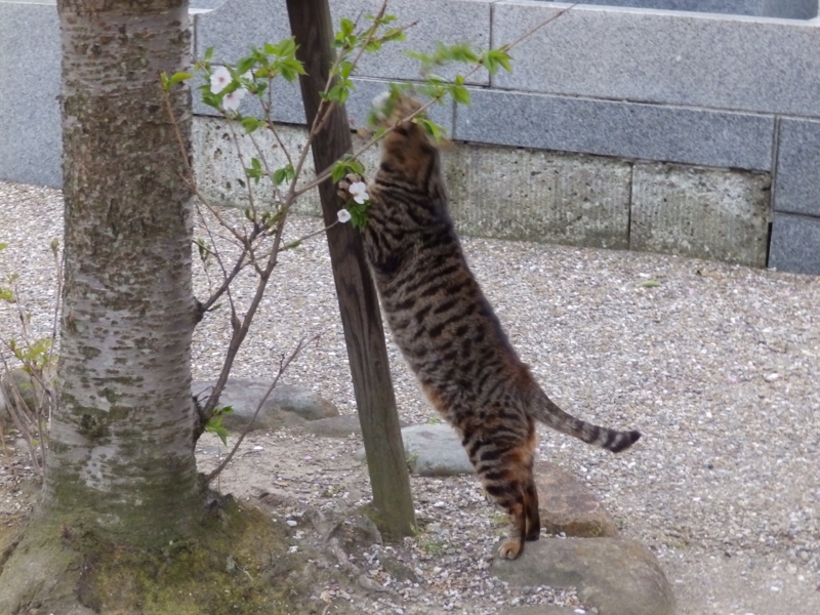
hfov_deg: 28.6
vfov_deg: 21.6
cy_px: 308
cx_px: 410
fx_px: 1611
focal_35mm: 68
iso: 800
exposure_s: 1/25
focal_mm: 12.2
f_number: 4.7
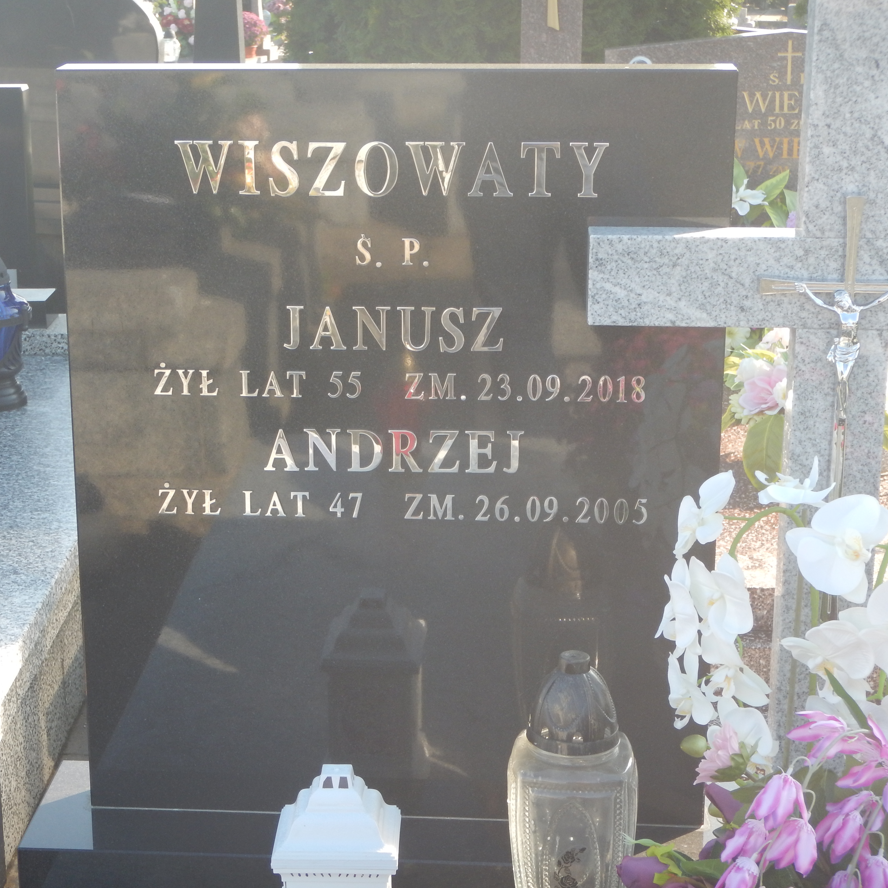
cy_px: 445
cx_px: 341
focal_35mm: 67
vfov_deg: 25.7
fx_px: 1945
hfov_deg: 25.7
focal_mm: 10.1
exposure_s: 1/100
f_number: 4.4
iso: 125
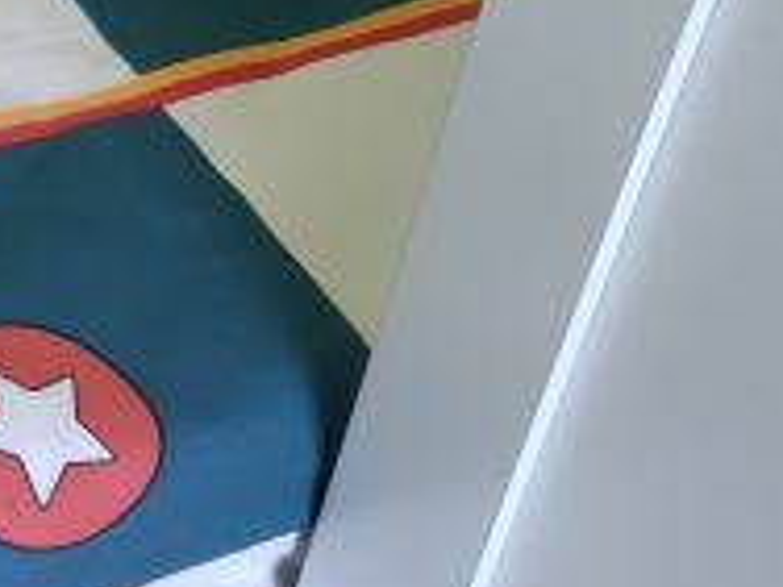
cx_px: -654
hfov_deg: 16.1
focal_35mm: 102
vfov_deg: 13.5
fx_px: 2307
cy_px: -333
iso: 460
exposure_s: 1/100
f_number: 1.69
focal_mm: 6.72
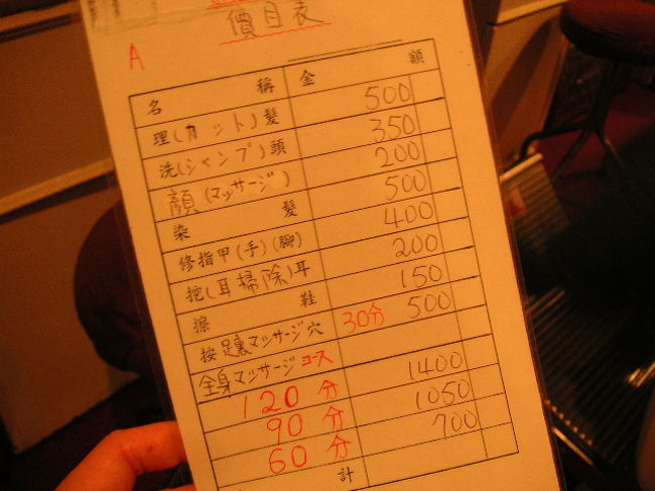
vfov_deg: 38.6
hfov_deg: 50.2
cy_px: 246
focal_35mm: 37
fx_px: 700
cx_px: 328
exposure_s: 1/2
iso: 100
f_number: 2.8
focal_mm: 6.1
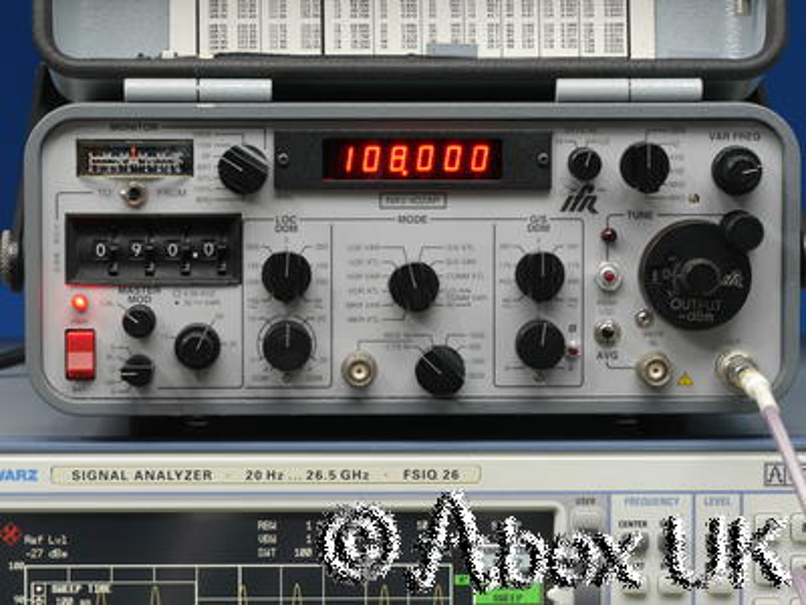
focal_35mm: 154
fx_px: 3586
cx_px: 403
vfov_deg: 9.6
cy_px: 302
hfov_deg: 12.8
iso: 400
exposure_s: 1/3.2
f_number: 9
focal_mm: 77
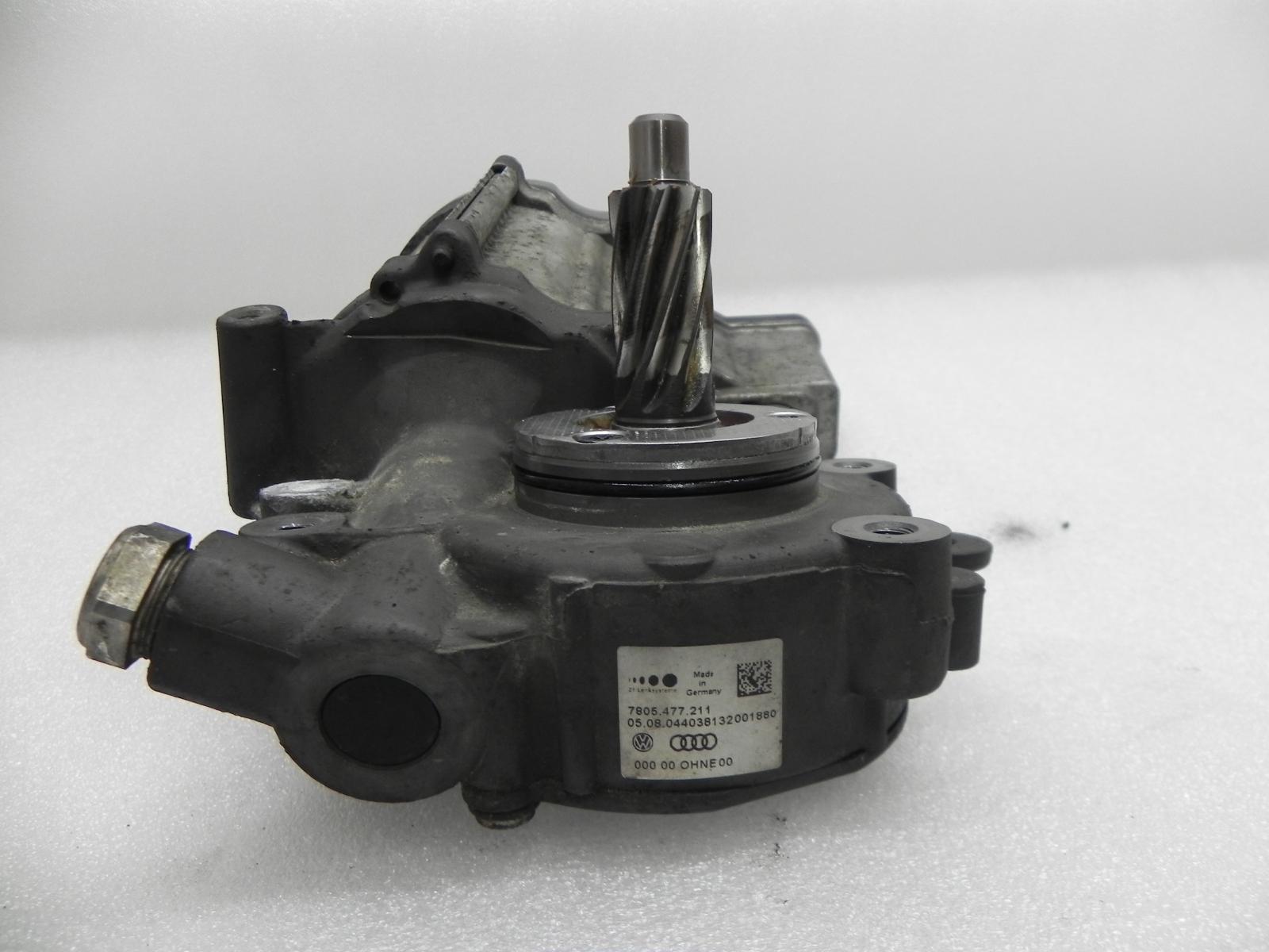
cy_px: 476
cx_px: 634
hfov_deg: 67.3
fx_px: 953
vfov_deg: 53.1
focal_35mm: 26
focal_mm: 4.6
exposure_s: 1/37.6
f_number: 2.8
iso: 160
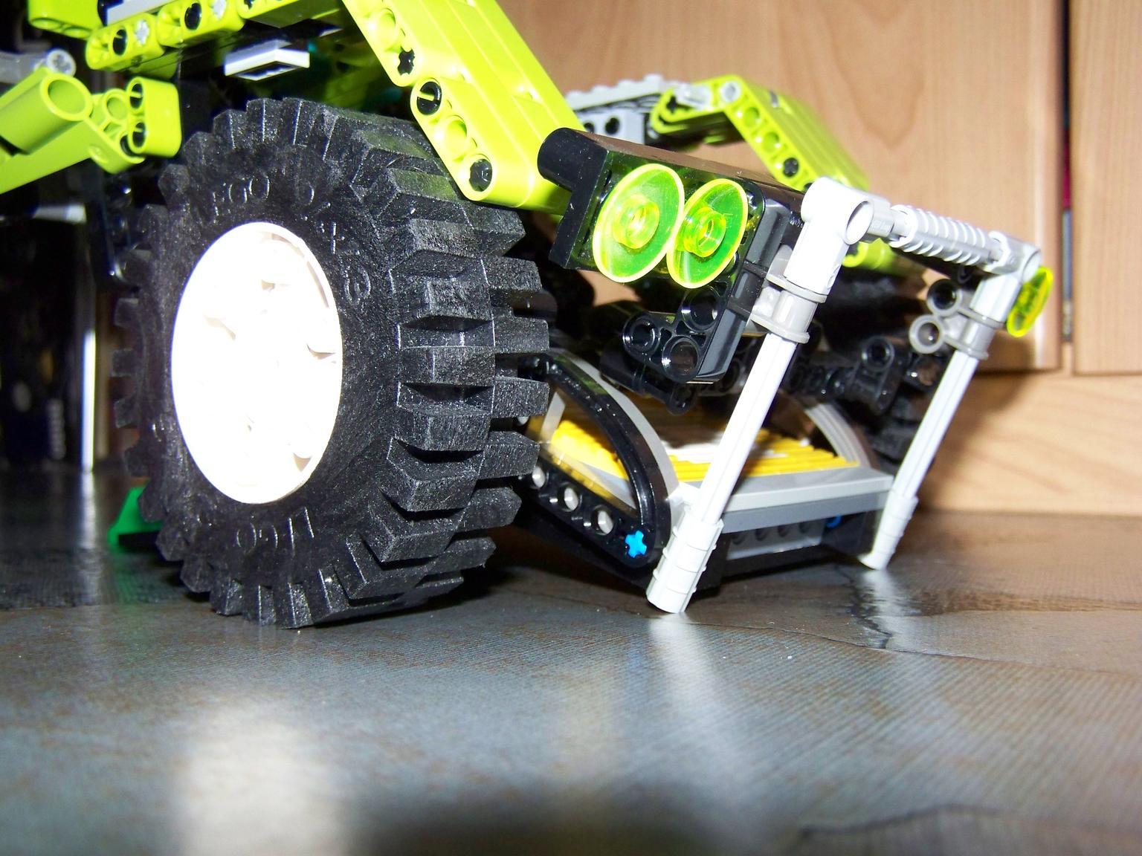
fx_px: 1254
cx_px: 571
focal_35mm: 38
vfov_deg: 37.7
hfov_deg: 49.0
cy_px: 428
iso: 200
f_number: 2.8
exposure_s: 1/30
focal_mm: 6.3
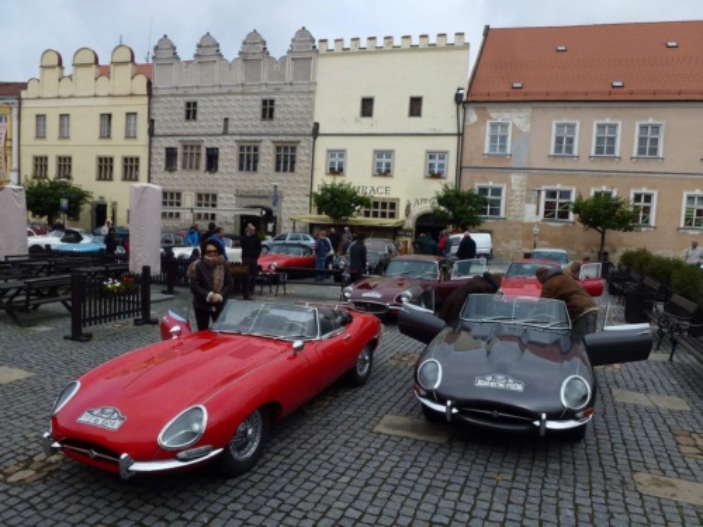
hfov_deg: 71.6
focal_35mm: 24
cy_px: 264
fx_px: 487
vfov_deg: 56.8
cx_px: 352
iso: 100
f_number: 4
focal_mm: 4.3
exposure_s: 1/800
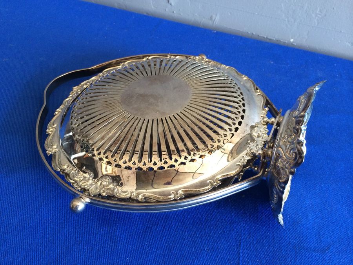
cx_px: 176
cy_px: 132
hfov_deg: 60.0
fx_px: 306
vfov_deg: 46.8
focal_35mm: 30
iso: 100
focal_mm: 4.12
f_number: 2.2
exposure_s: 1/30
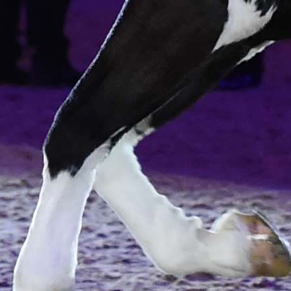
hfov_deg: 2.2
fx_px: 7609
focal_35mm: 800
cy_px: -206
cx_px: 459
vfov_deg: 2.2
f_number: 5
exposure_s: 1/500
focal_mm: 112
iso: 6400
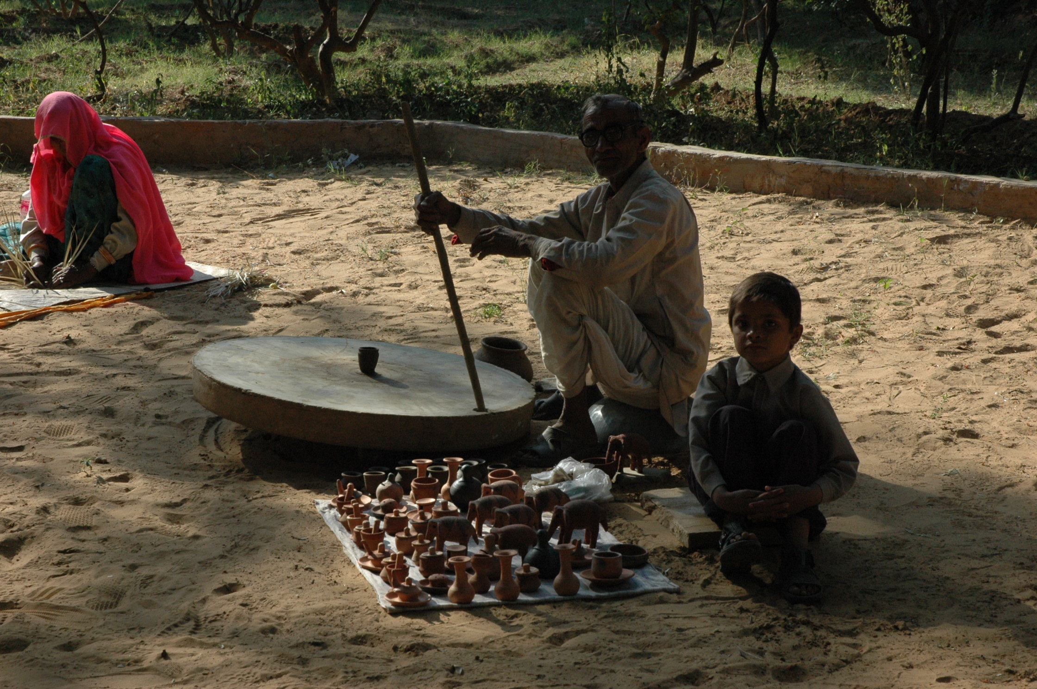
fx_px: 2158
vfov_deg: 18.1
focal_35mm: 75
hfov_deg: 27.0
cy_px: 344
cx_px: 518
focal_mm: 50
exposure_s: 1/500
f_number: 11
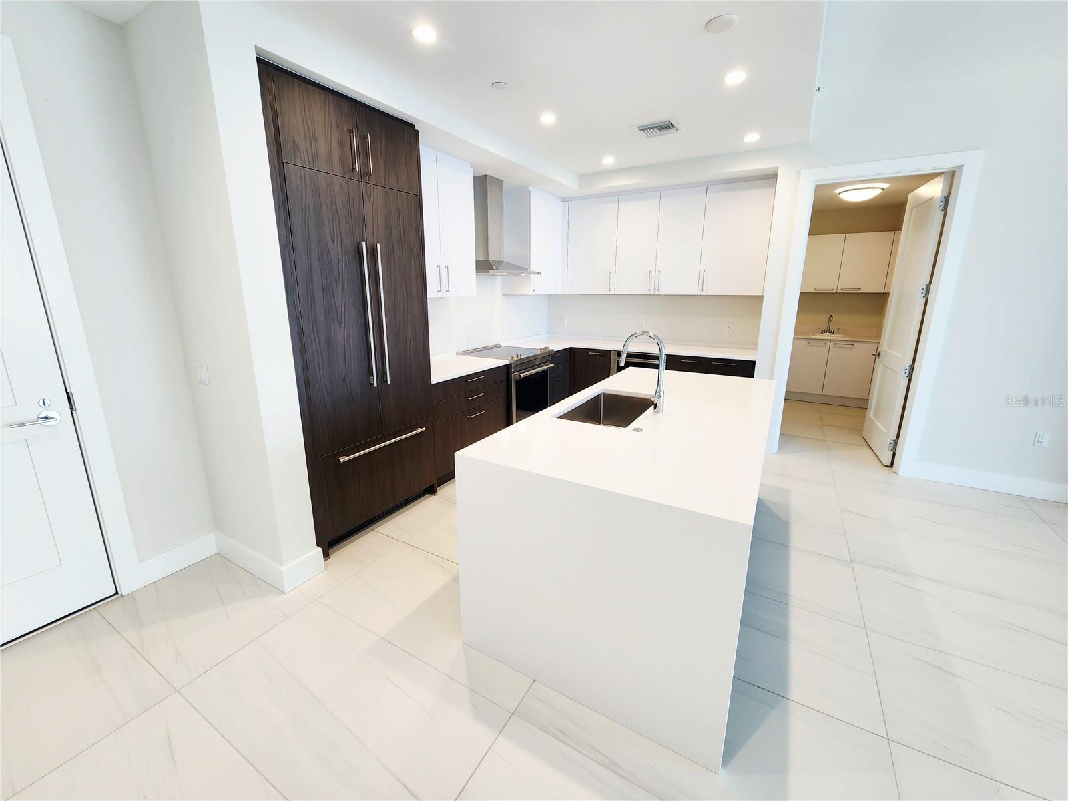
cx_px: 534
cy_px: 400
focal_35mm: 13
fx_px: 401
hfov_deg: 106.2
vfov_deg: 89.9
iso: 80
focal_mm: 2.2
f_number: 2.2
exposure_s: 1/60.2
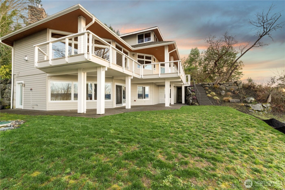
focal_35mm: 15
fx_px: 119
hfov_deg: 100.4
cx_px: 142
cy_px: 95
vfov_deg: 77.3
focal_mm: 10
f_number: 9
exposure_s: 1/6
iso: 800
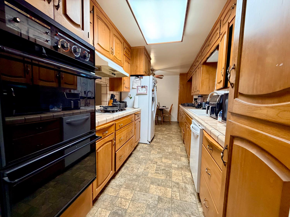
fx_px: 117
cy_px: 108
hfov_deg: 102.1
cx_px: 145
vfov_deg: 85.7
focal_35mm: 14
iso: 320
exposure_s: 1/60
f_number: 2.2
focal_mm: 2.22
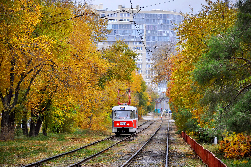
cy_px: 84
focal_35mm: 158
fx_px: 1097
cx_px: 126
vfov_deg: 8.7
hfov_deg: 13.1
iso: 400
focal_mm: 105
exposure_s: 1/200
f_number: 5.6
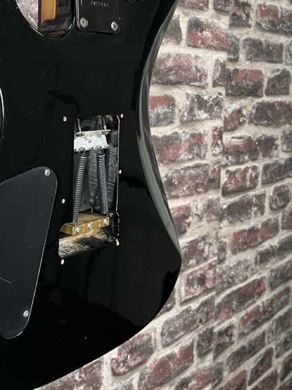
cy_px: 137
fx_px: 484
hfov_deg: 32.6
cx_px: 54
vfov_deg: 43.4
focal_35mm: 43
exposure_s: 1/88
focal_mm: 5.1
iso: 125
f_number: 1.6
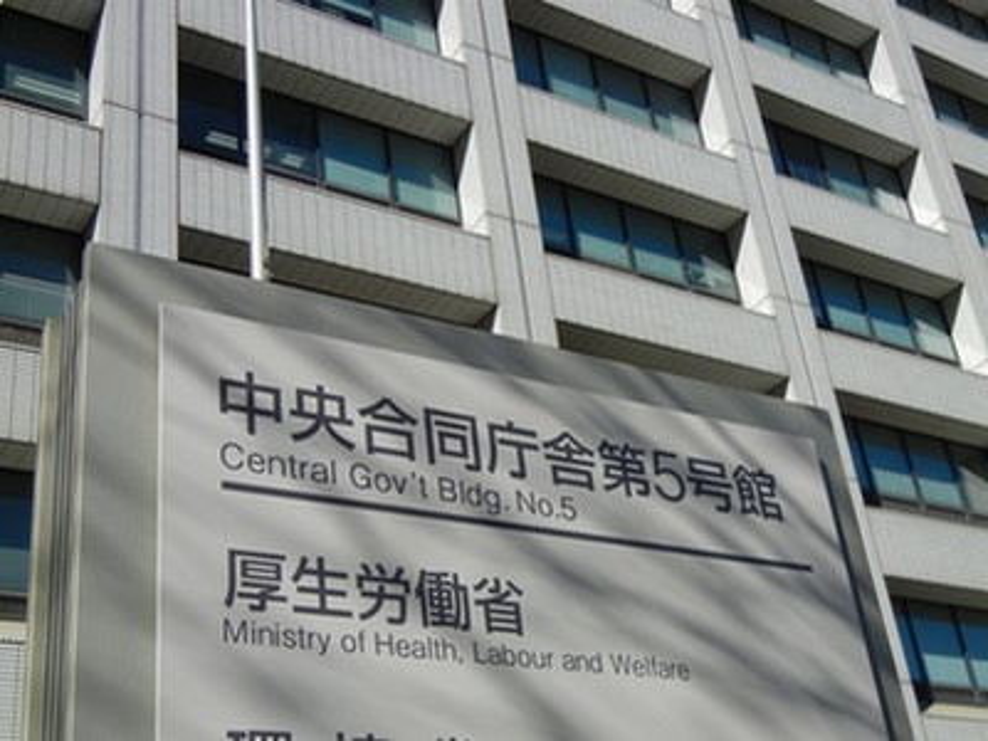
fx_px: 1113
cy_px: 370
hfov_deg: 47.9
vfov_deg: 36.8
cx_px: 494
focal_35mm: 39
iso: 160
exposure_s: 1/410
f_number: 7.4
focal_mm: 7.1
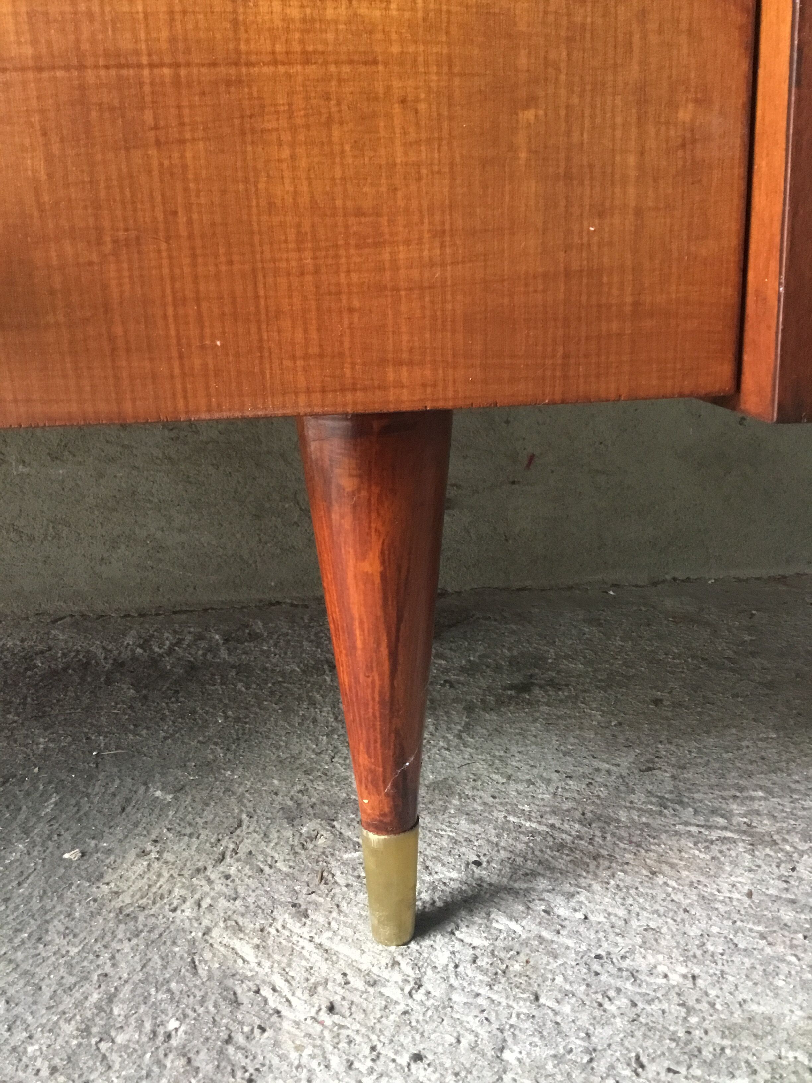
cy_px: 542
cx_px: 406
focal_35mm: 31
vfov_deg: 58.4
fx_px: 970
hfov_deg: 45.4
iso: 200
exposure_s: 1/20
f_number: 2.4
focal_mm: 3.3
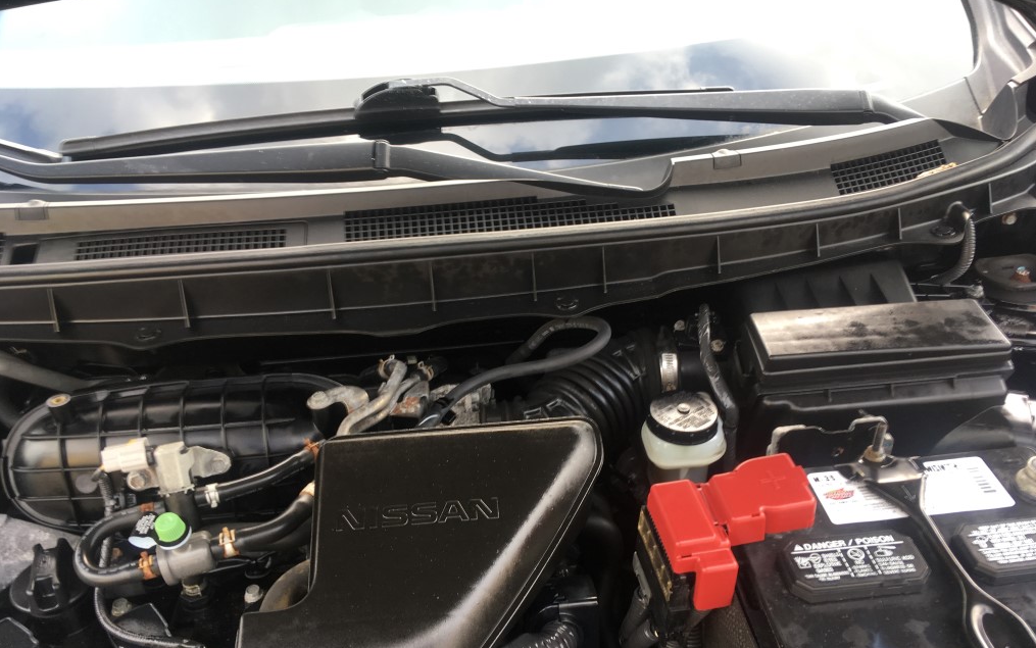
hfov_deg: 61.2
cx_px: 521
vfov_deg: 40.5
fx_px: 876
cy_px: 381
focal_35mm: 31
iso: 25
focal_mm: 4.15
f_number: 2.2
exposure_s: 1/60
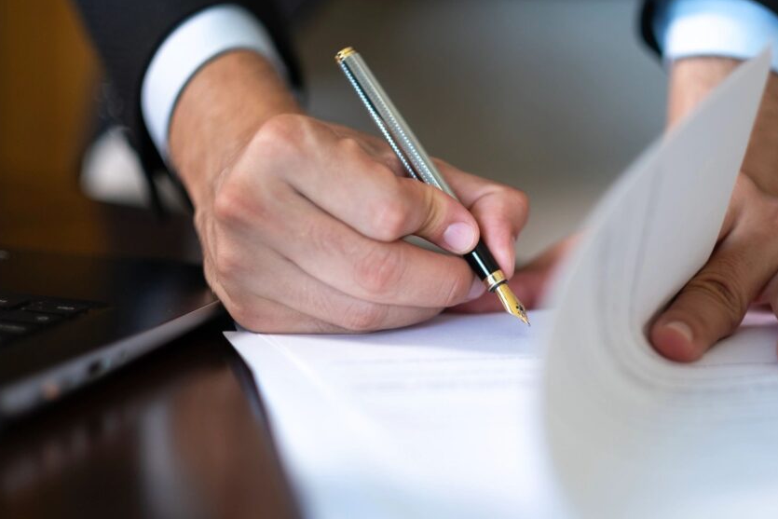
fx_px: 2226
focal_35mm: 103
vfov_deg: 13.3
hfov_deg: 19.8
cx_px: 449
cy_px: 271
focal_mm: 56
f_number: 1.4
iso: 200
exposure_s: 1/125
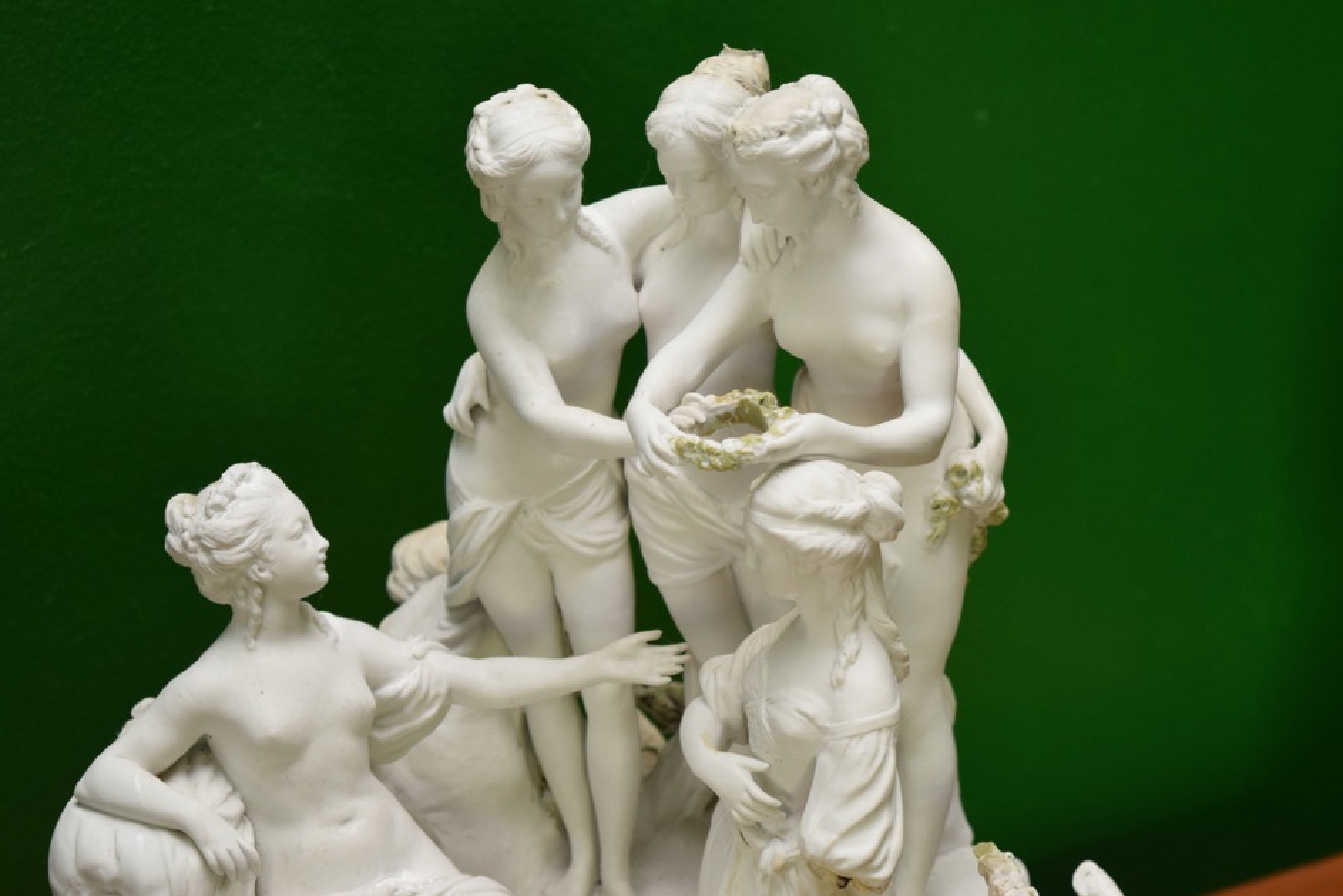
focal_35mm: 88
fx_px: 3266
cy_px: 427
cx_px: 708
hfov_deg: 23.2
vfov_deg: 15.6
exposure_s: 1/60
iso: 900
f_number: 5.6
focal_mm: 55
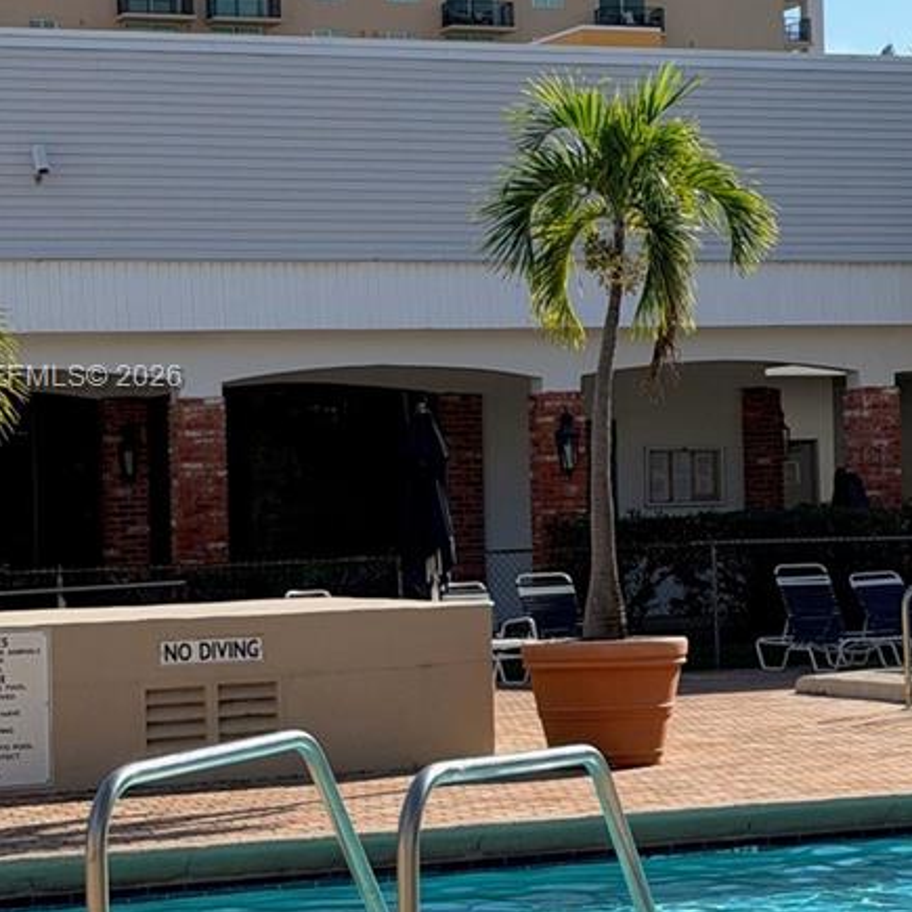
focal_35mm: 117
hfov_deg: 14.8
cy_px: 379
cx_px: 737
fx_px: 3487
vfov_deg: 14.9
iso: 64
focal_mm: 6.76
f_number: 1.78
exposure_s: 1/6536
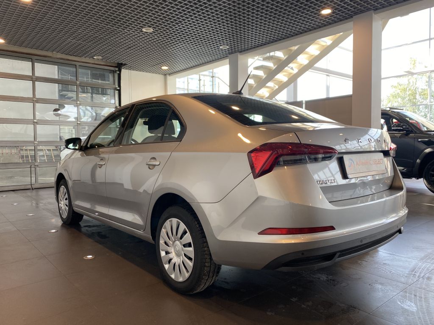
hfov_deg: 67.3
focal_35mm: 26
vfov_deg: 53.1
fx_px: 326
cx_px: 217
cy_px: 162
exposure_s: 1/121
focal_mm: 4.25
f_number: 1.8
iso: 80
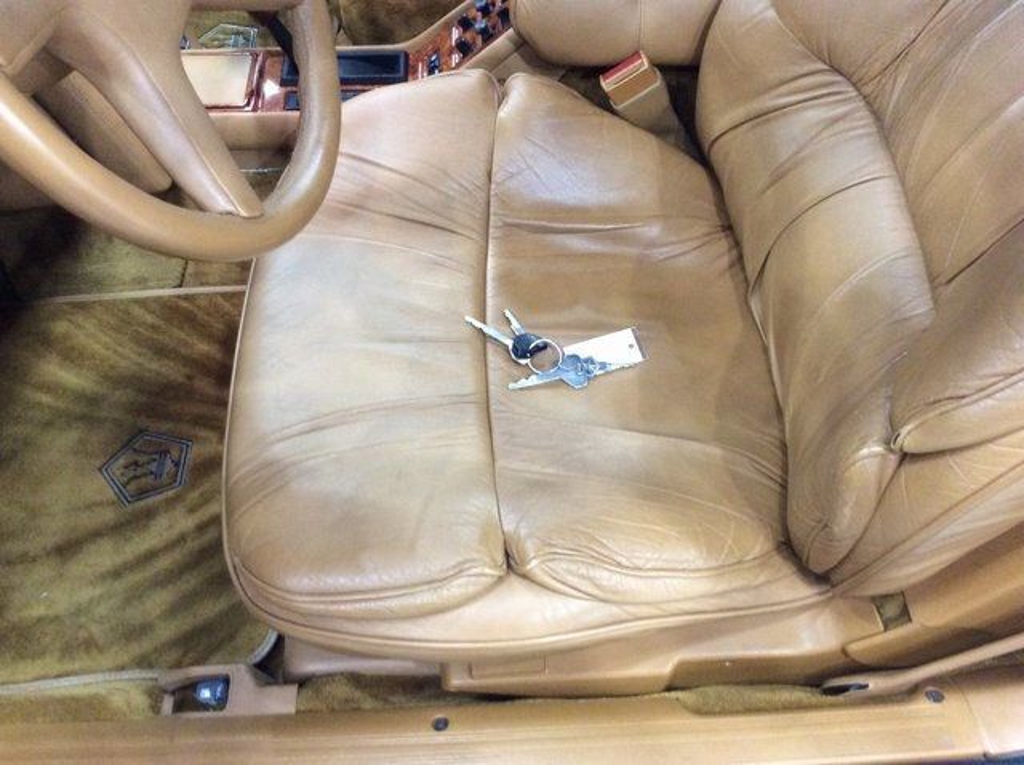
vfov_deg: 44.1
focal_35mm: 32
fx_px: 945
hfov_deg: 56.9
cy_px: 382
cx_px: 512
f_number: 2.4
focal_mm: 3.3
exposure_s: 1/24
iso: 250
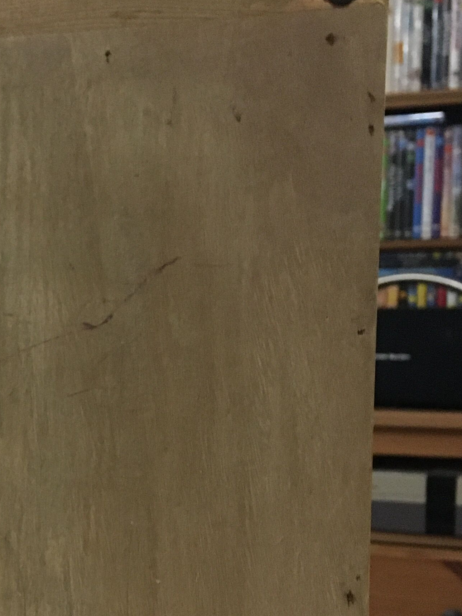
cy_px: 444
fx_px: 1210
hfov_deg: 20.7
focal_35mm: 68
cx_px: -37
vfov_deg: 28.2
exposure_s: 1/17
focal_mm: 4.15
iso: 250
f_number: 2.2
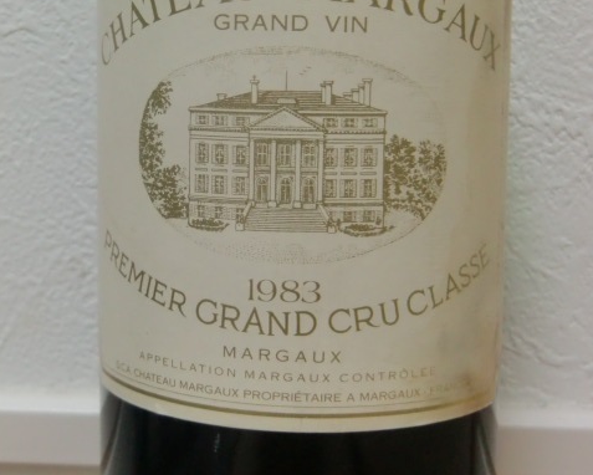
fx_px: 1264
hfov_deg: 26.4
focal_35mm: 72
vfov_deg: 21.2
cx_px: 296
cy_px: 158
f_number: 4.2
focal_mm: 9.8
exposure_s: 1/30
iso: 400
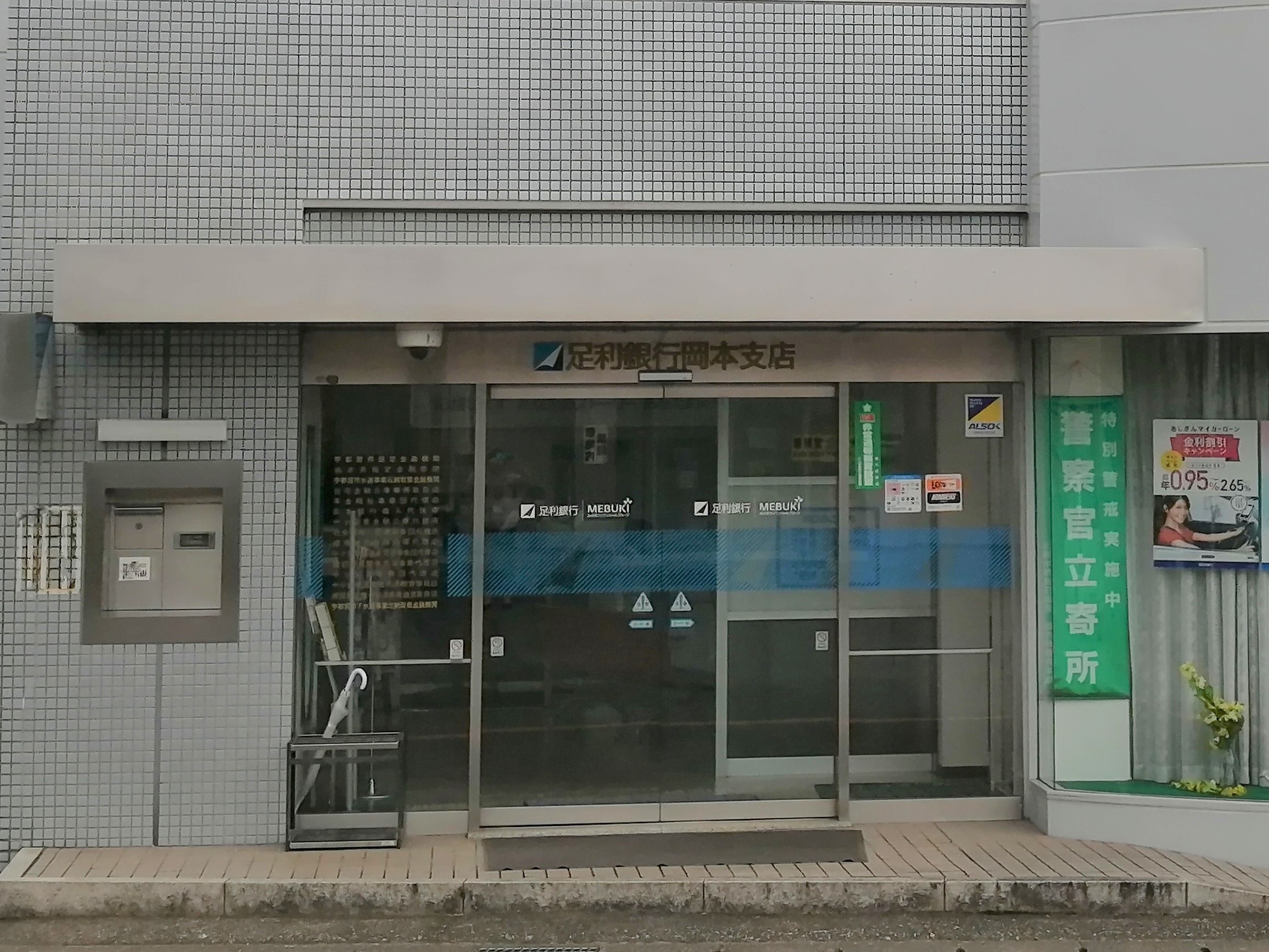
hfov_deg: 26.5
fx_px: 2676
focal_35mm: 73
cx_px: 878
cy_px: 170
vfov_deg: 19.9
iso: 50
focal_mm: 3.62
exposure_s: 1/2000
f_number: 1.8
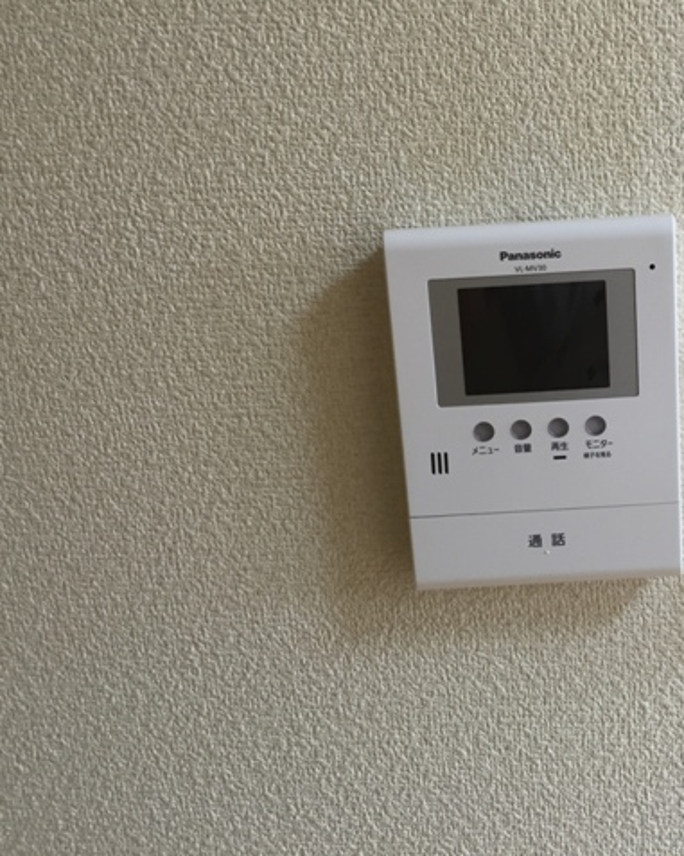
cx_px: 544
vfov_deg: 48.0
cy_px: 427
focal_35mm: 38
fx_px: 963
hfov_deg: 37.8
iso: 64
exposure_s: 1/30
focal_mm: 4.15
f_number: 2.2
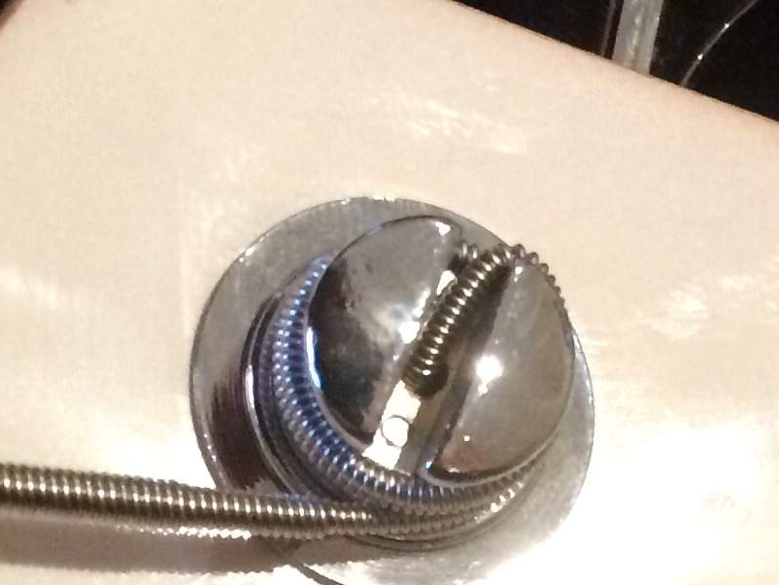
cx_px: 981
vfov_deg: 11.8
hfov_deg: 15.9
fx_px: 2656
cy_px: 967
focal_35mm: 118
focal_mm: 4.15
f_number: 2.2
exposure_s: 1/17
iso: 320
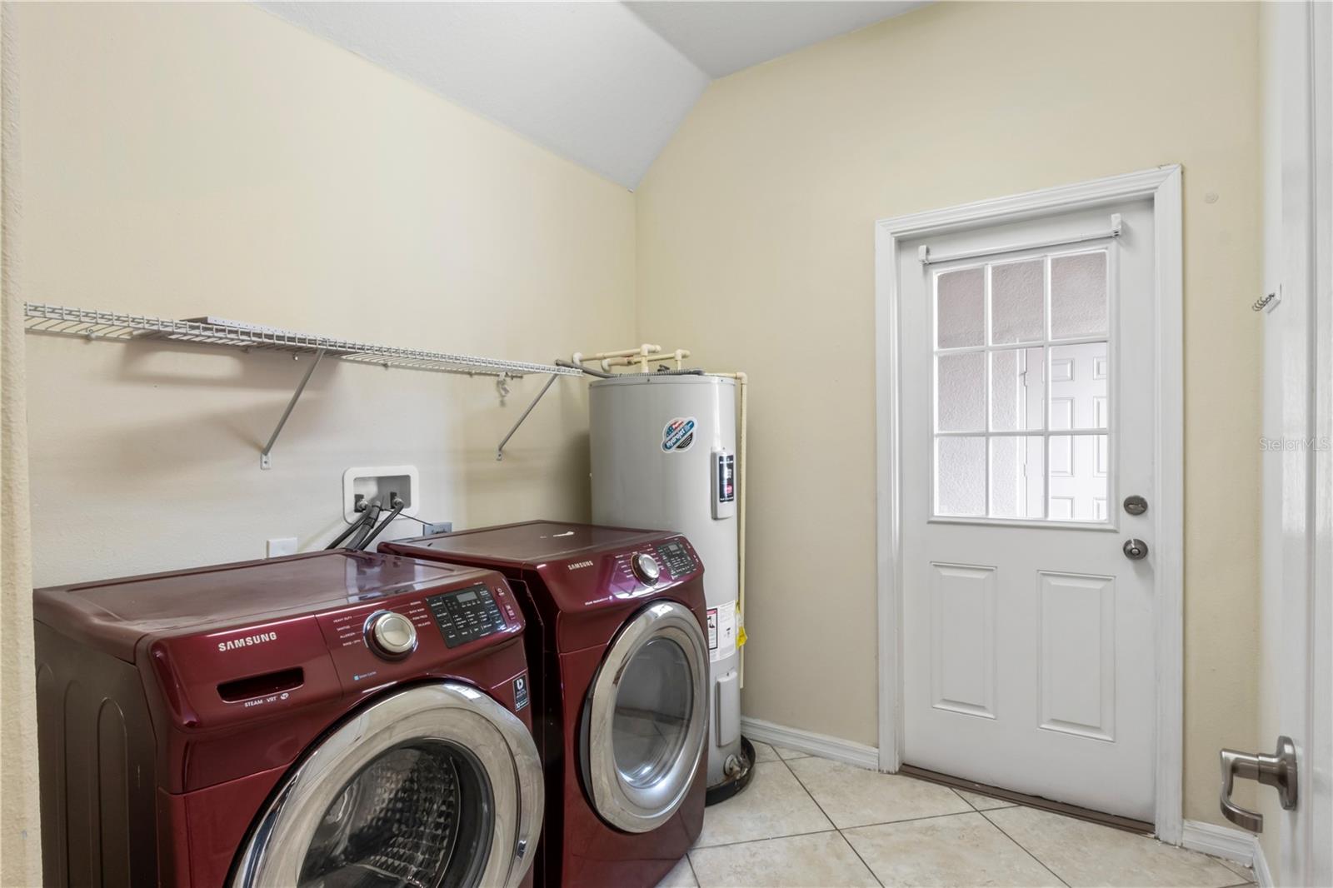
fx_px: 666
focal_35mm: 18
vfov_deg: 67.4
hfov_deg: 90.0
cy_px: 444
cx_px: 666
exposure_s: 1/1.67
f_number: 14
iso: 320
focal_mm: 12
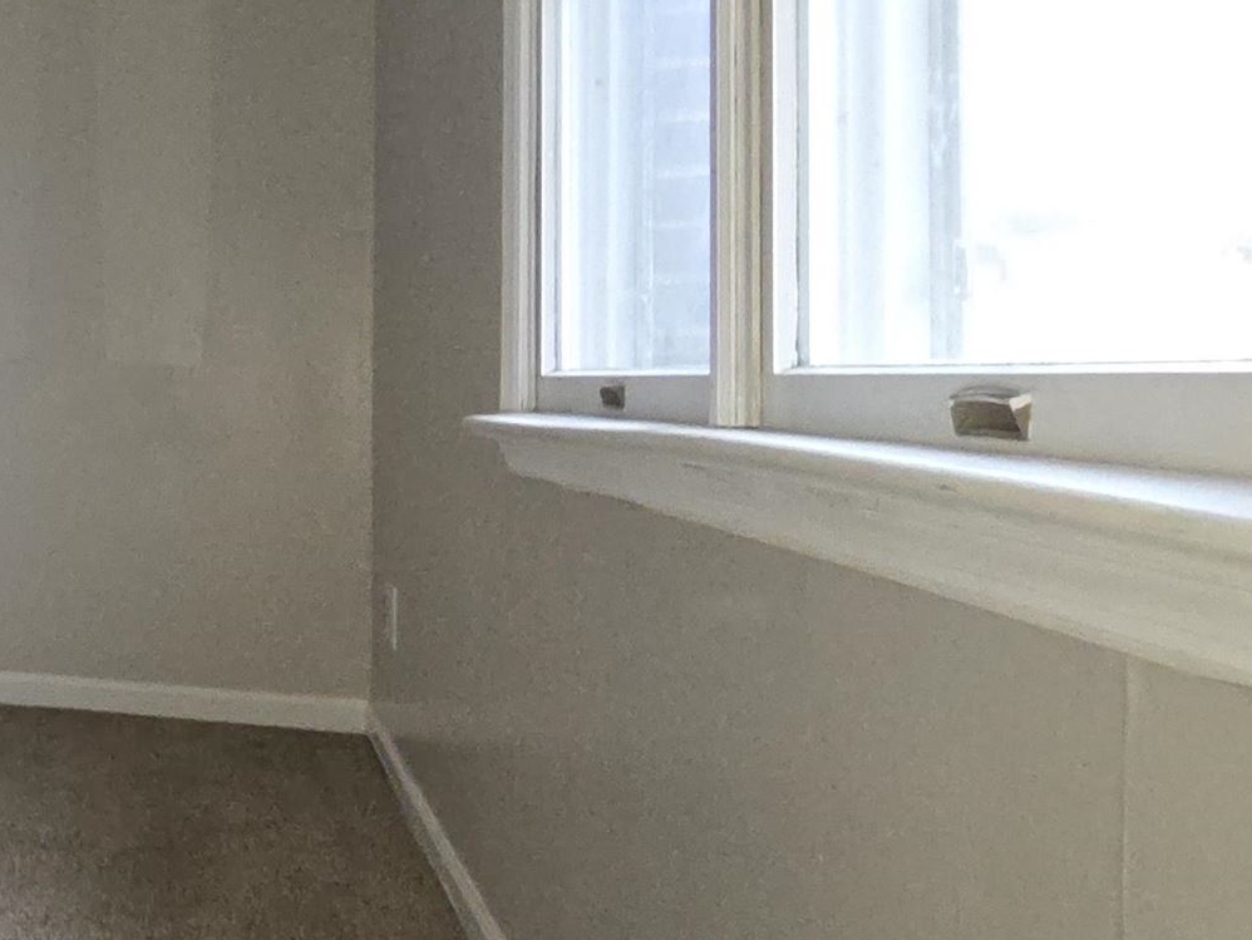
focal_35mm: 40
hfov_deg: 32.8
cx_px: -428
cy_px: 370
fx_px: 1447
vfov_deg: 35.8
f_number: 2.2
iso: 320
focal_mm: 2.2
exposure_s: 1/40
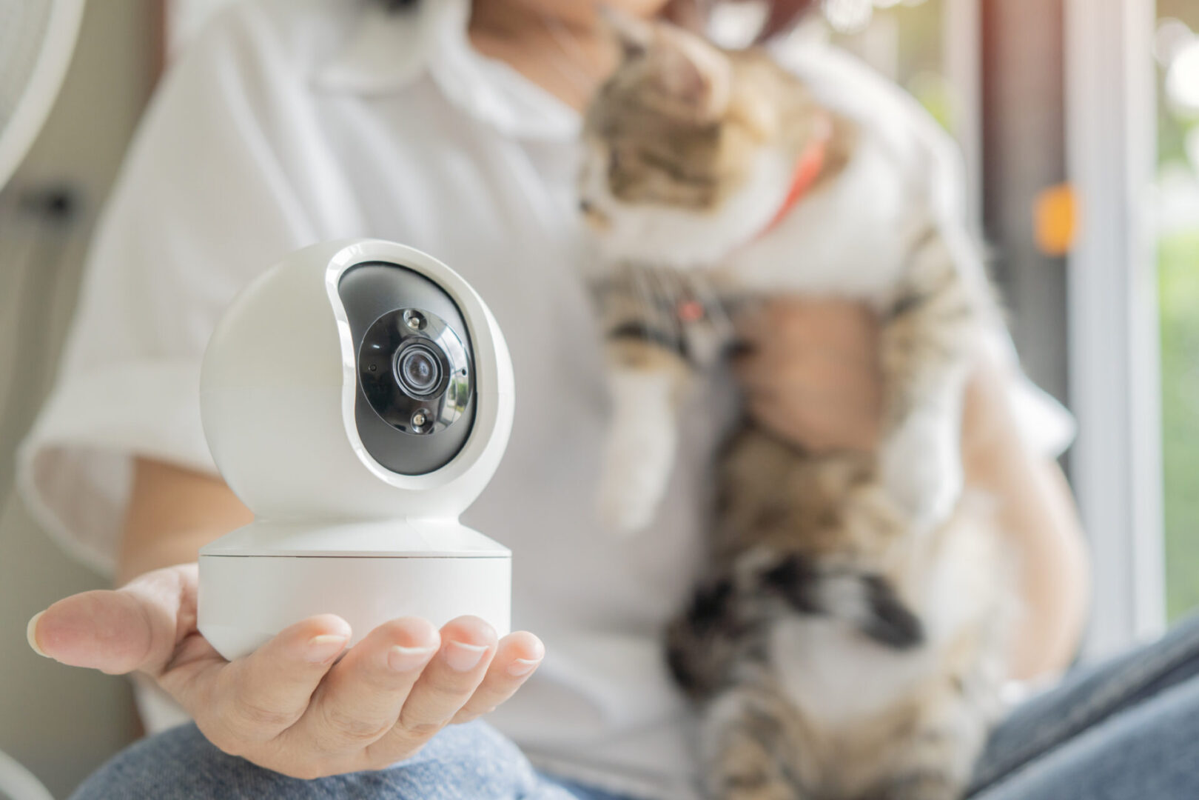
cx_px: 600
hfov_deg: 29.9
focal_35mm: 68
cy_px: 400
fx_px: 2248
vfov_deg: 20.2
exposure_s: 1/125
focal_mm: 45
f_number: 3.2
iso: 250
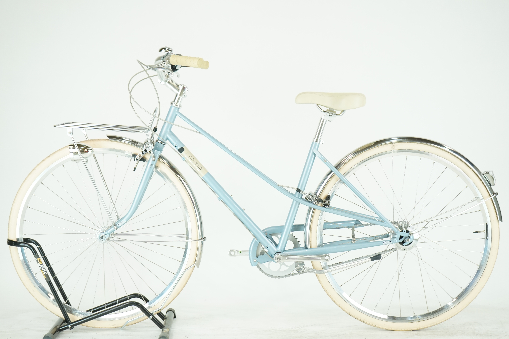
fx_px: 891
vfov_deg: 21.6
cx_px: 254
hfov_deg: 31.9
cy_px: 170
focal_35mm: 63
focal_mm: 63
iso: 1600
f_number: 5.6
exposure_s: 1/200
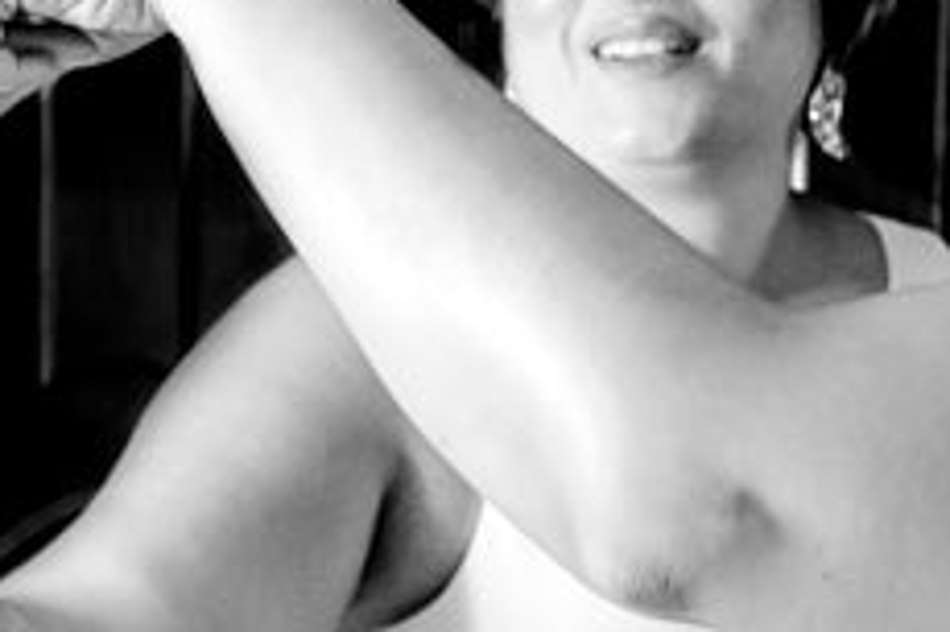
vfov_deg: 8.7
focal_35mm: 156
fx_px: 4114
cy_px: 587
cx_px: 326
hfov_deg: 13.2
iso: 3200
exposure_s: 1/160
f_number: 4.5
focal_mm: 35
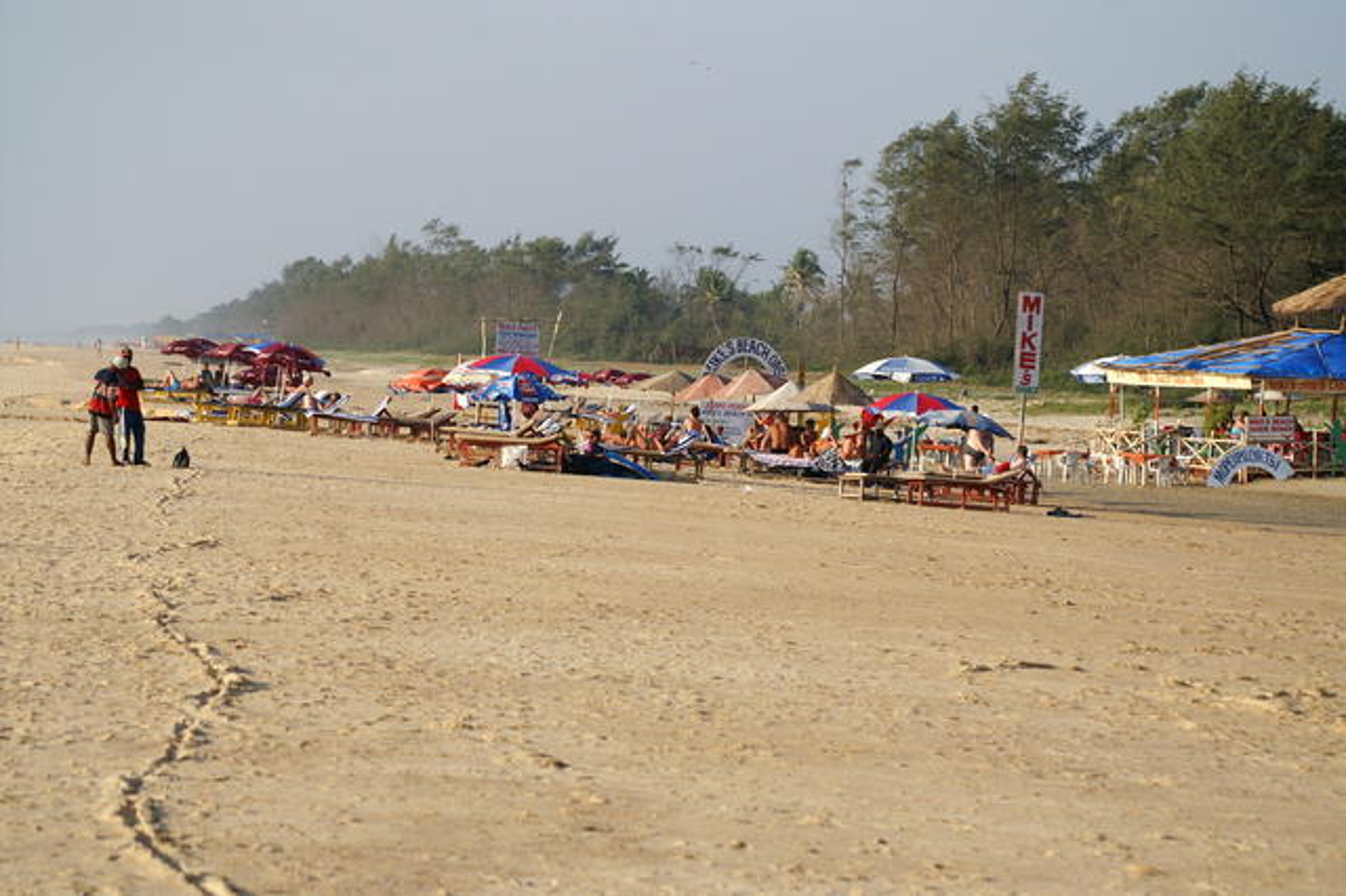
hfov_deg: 13.7
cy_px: 448
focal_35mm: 150
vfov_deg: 9.1
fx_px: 5605
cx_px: 673
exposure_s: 1/800
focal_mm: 100
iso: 200
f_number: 6.3
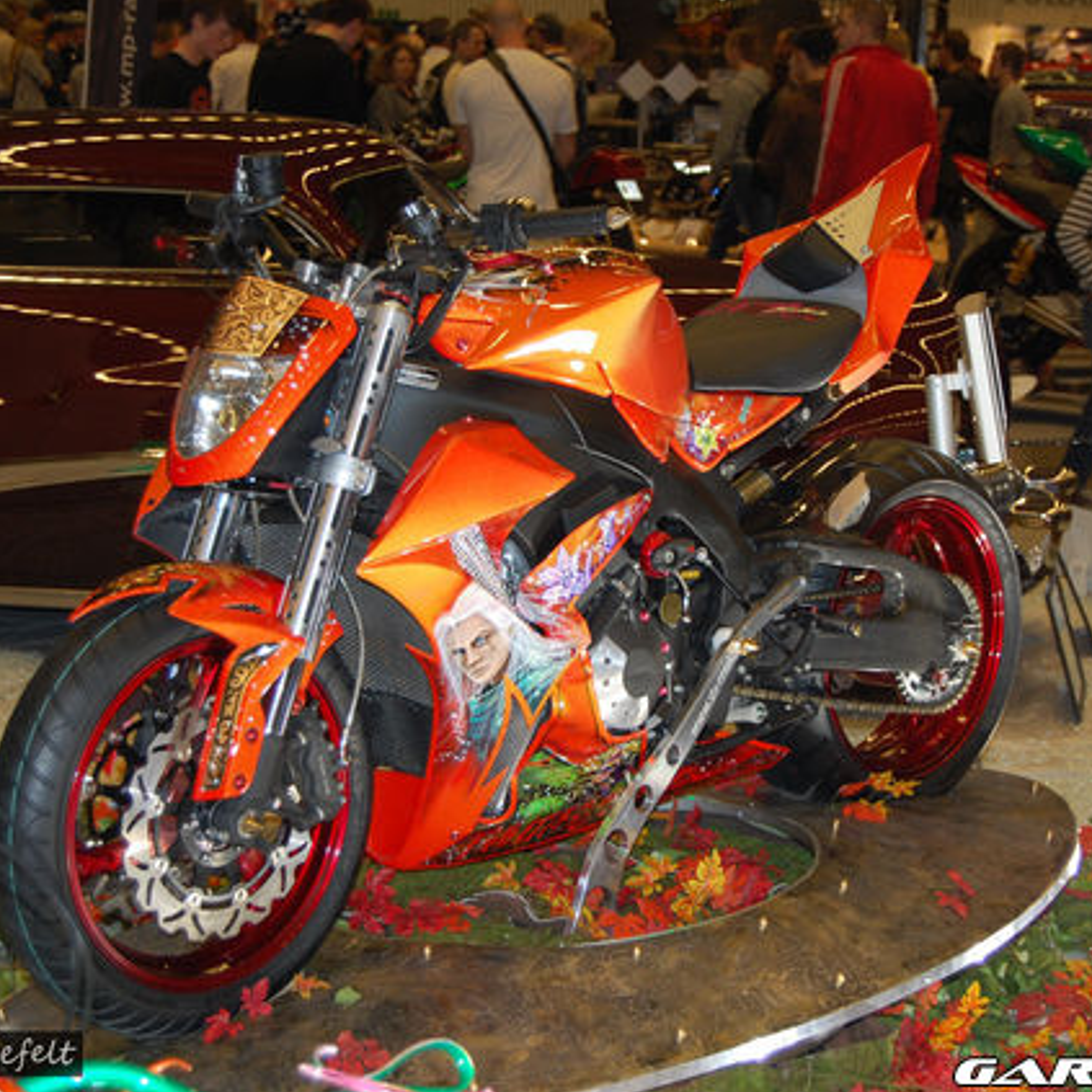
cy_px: 547
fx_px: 2891
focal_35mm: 81
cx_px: 571
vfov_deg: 21.4
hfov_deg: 21.4
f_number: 5.3
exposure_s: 1/60
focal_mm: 42
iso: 400
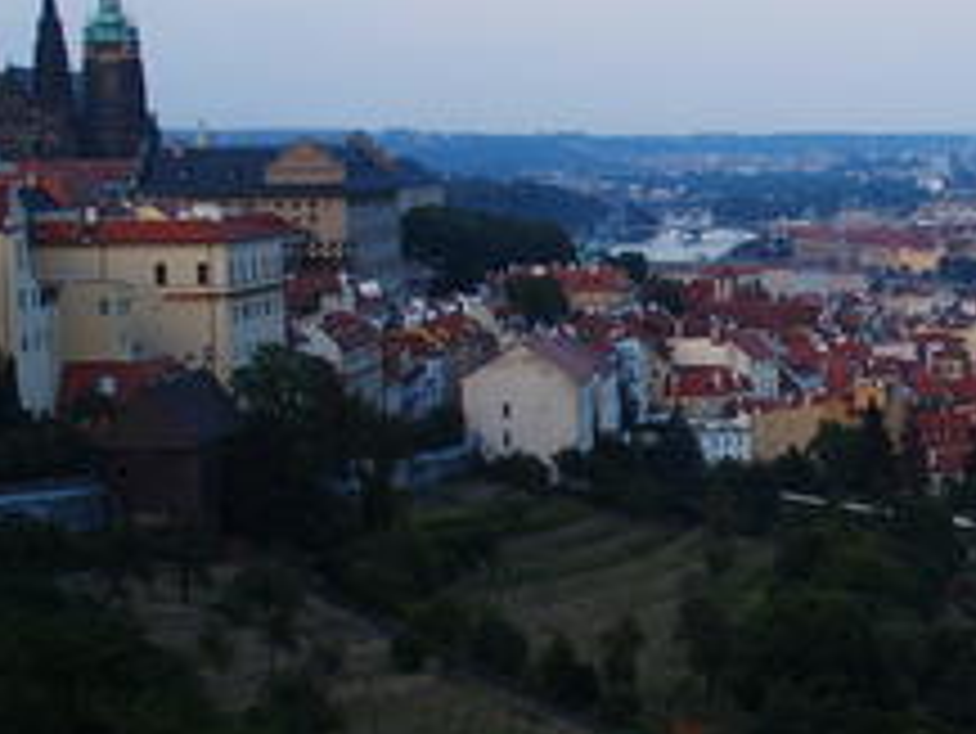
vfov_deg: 17.0
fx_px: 2454
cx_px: 850
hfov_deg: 22.0
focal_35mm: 87
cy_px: 320
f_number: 3.5
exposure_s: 1/125
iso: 100
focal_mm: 9
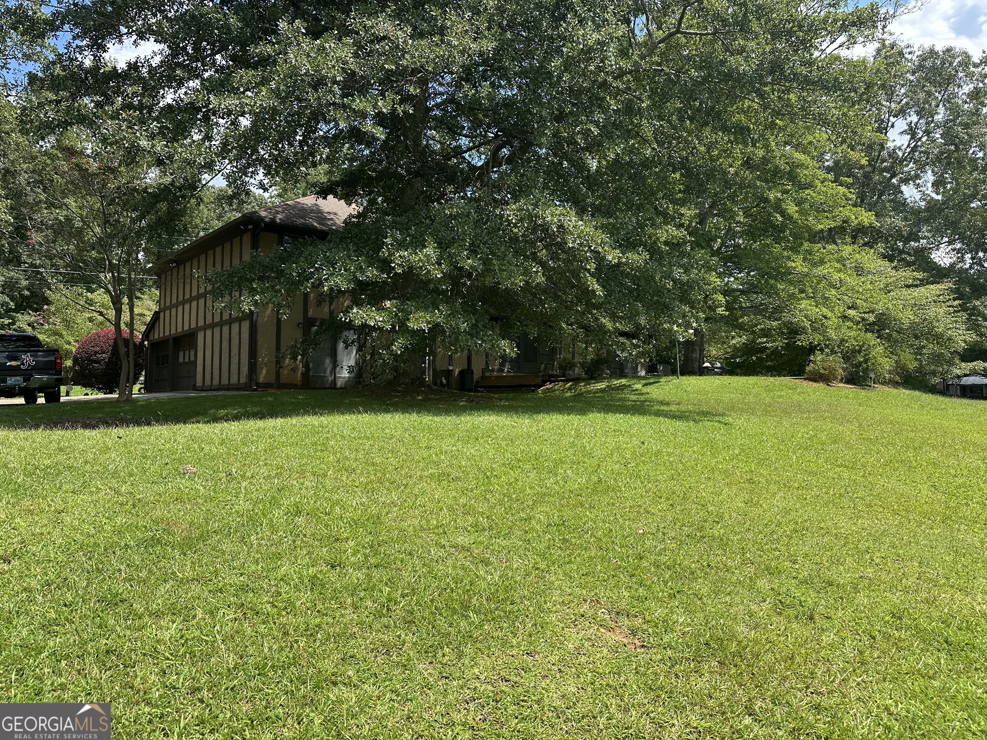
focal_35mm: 24
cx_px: 494
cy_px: 370
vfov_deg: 56.8
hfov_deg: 71.6
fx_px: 684
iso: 80
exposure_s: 1/2070
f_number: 1.78
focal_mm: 6.86
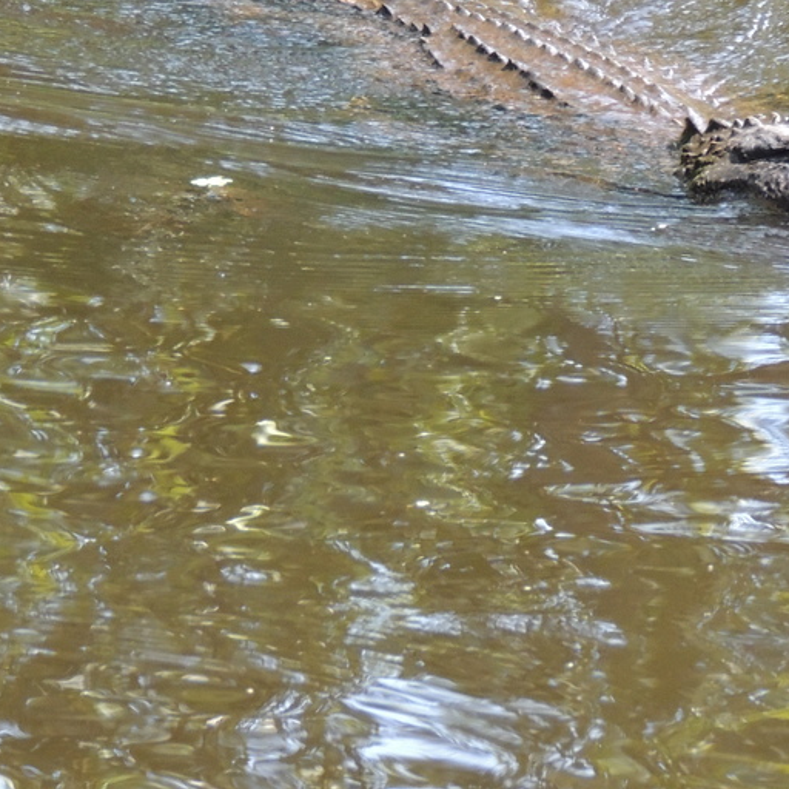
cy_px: 173
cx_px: 730
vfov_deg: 3.5
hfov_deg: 3.5
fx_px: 12816
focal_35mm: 497
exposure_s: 1/250
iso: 450
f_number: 4.6
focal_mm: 40.1
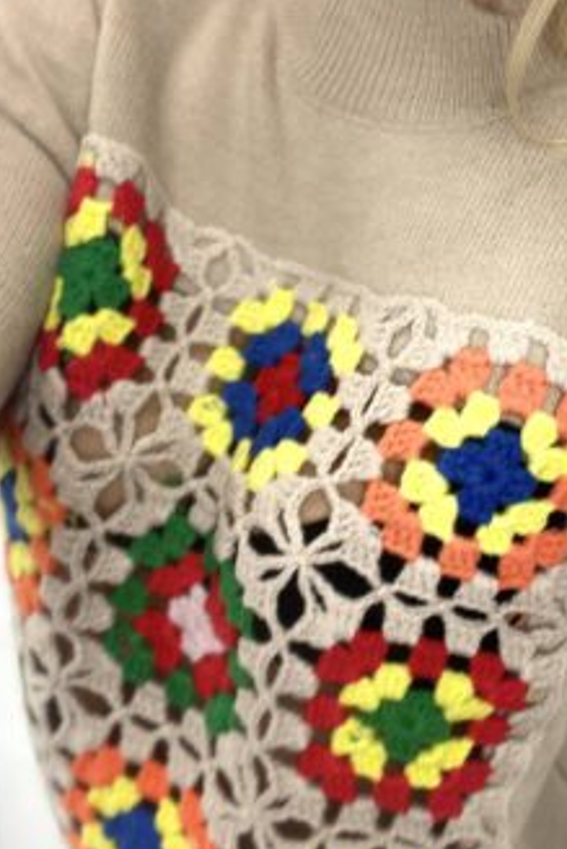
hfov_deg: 34.8
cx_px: 375
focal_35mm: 38
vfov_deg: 50.5
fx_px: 897
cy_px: 368
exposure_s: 1/100
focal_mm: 2.71
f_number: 2.2
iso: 32
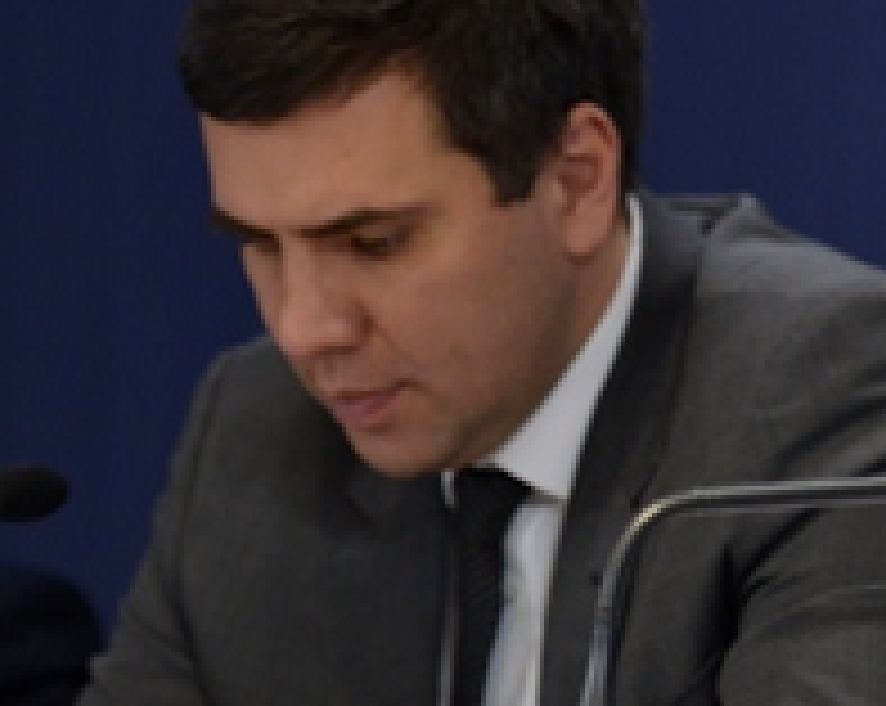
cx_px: 1471
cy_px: 304
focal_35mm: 401
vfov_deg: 3.9
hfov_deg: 4.8
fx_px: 10499
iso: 1000
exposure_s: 1/160
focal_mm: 105
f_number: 2.8
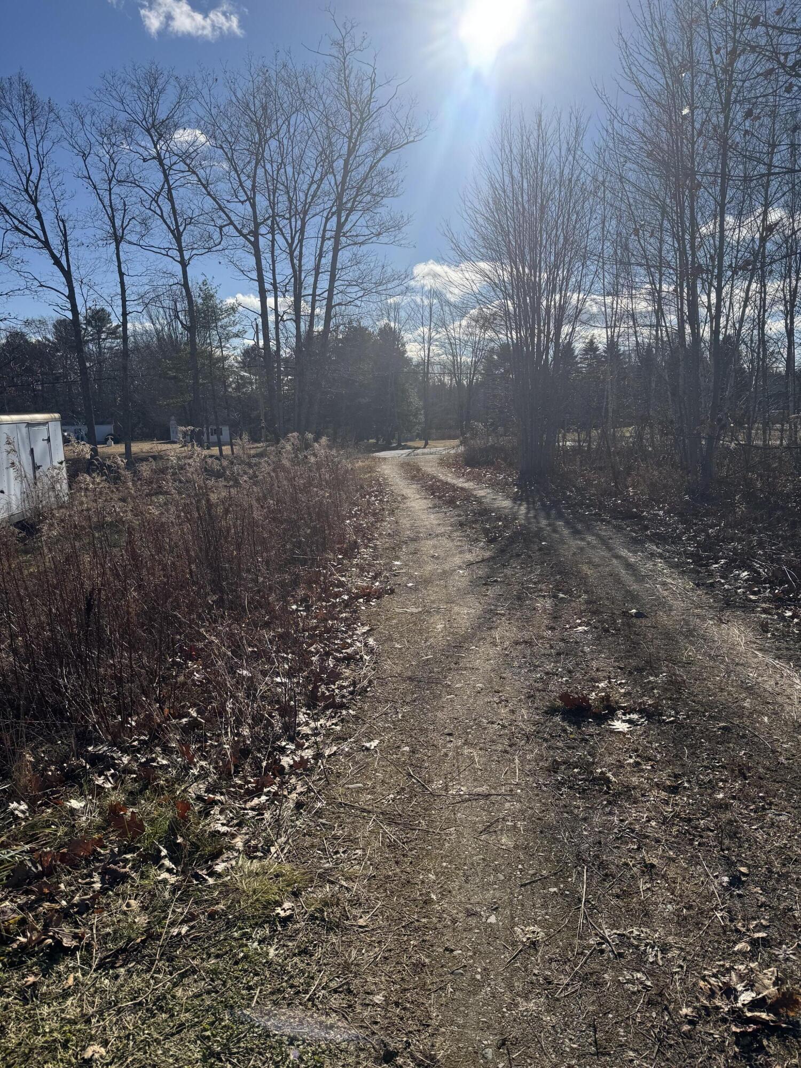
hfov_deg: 56.8
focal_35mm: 24
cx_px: 400
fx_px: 740
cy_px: 534
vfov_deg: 71.6
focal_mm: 6.76
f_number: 1.78
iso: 80
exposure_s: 1/7092
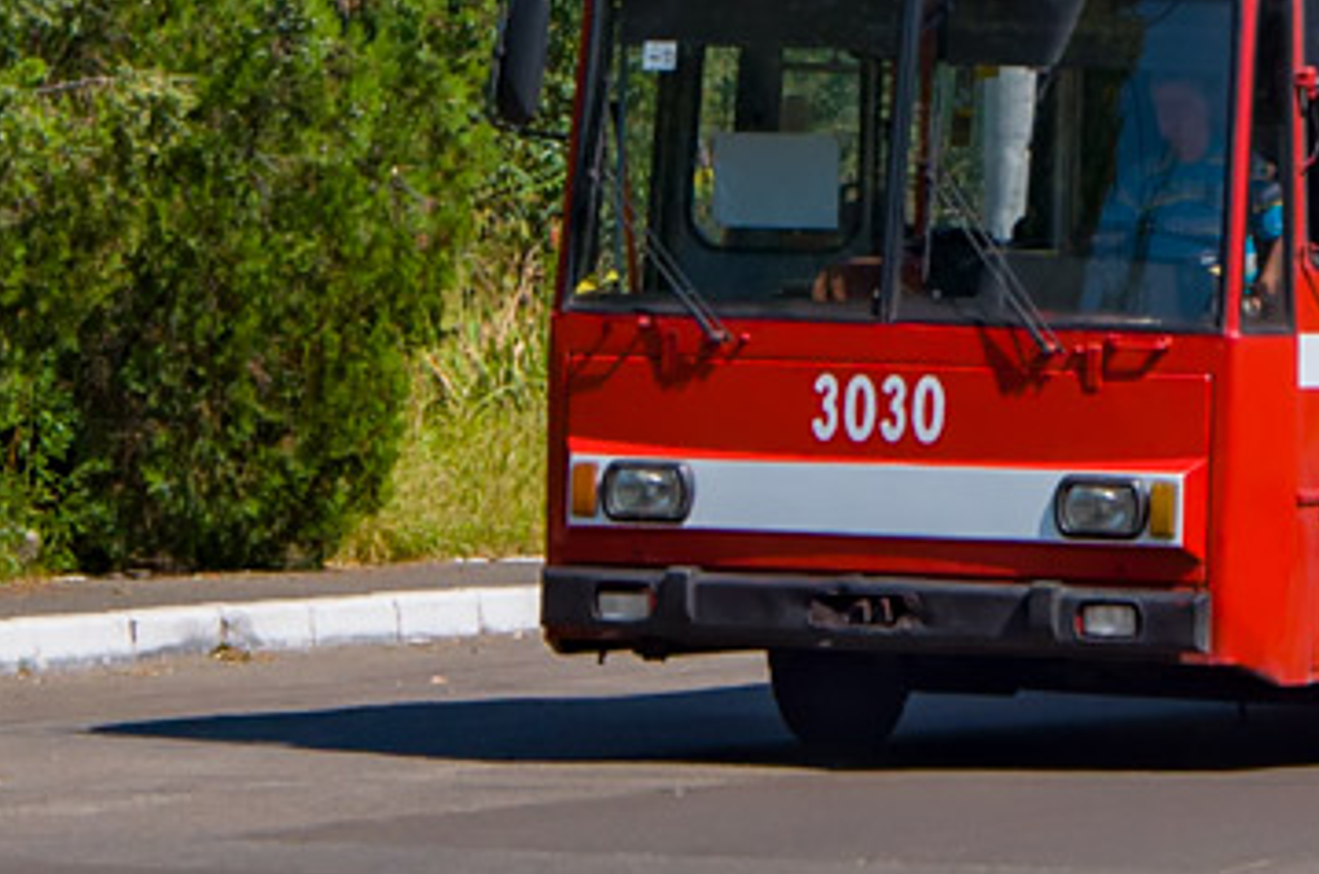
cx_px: 1077
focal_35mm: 324
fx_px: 11850
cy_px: -356
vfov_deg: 4.2
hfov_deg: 6.4
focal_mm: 62
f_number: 8
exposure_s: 1/800
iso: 200
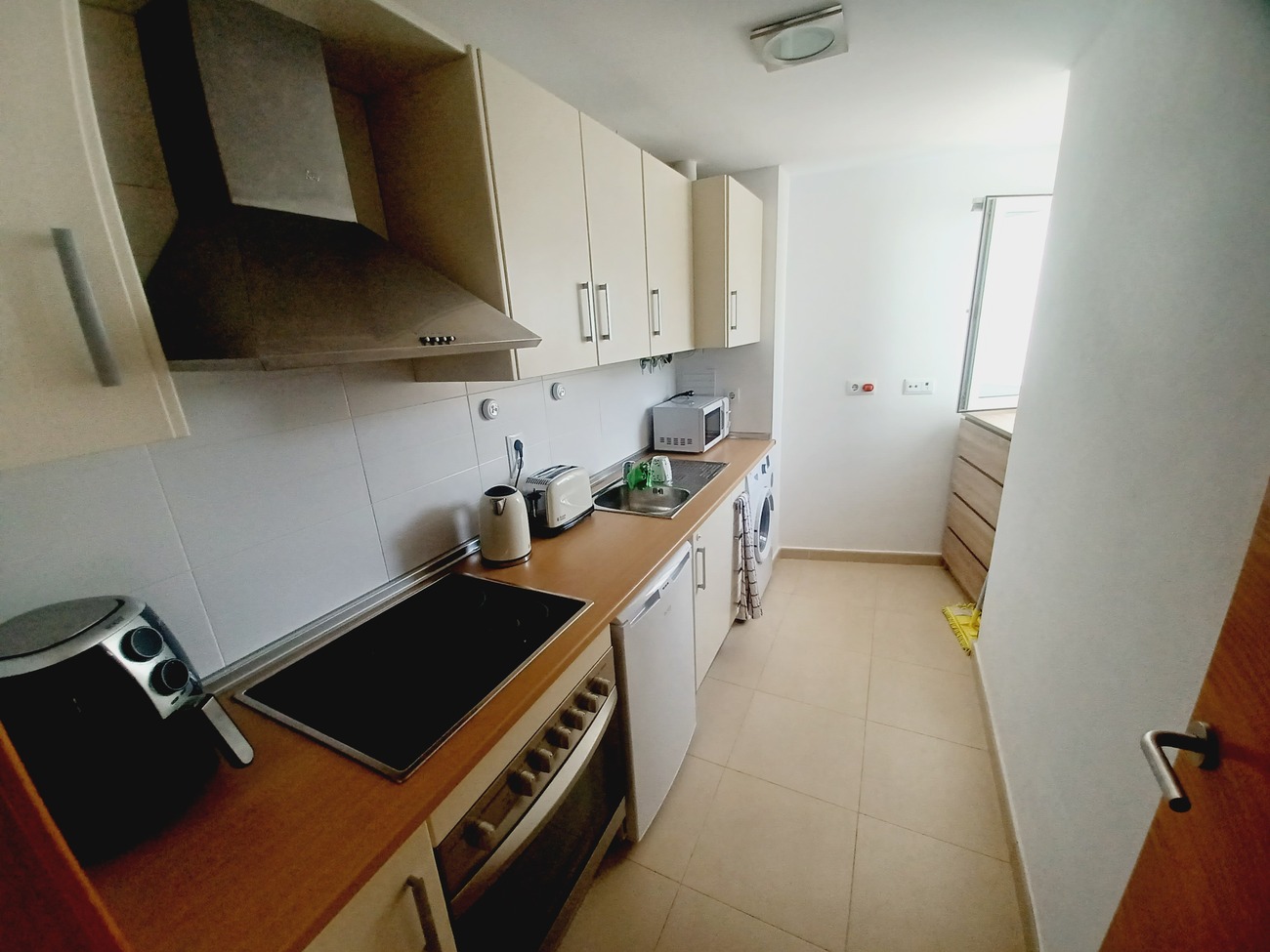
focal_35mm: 13
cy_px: 476
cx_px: 635
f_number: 2.2
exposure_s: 1/50
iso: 64
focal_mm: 1.42
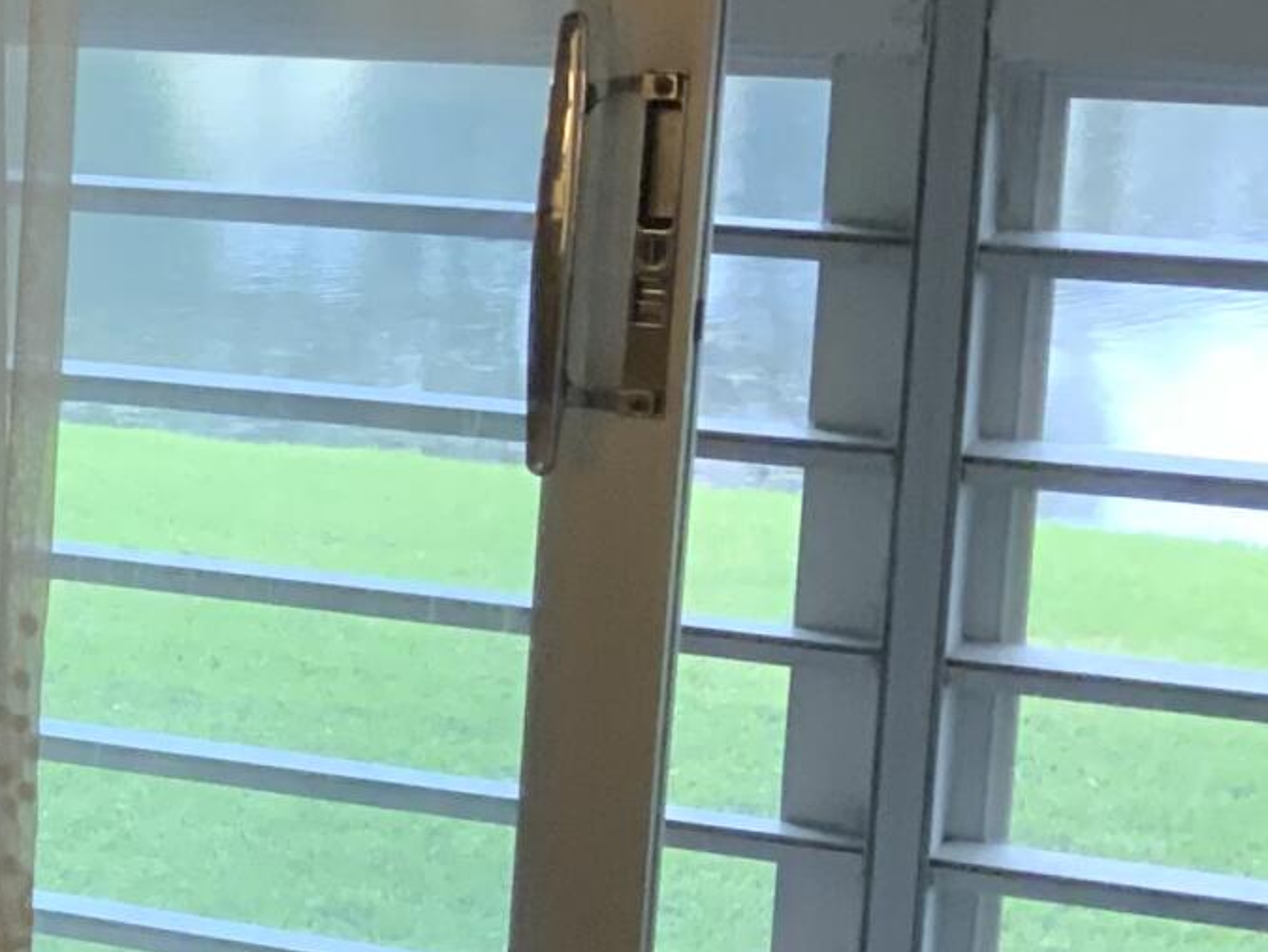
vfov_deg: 11.5
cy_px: 574
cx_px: -1434
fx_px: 4727
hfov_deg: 12.9
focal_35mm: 129
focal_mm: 3
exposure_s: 1/60
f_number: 1.8
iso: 160
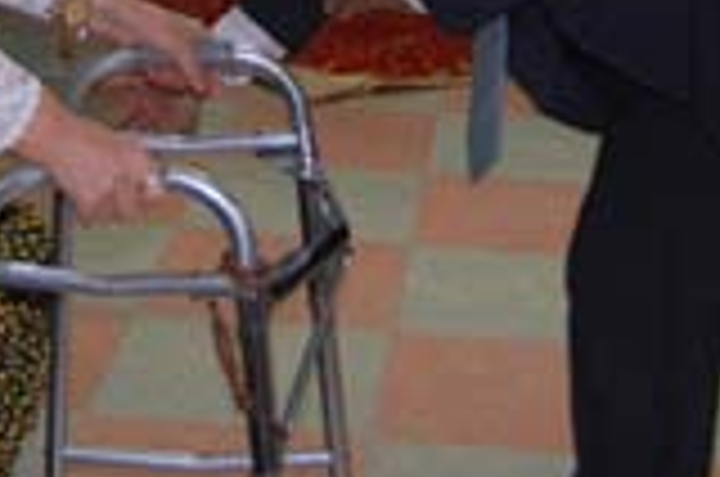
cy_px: -248
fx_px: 2435
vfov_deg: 10.8
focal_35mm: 122
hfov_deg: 16.7
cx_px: 194
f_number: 4
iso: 400
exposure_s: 1/60
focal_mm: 26
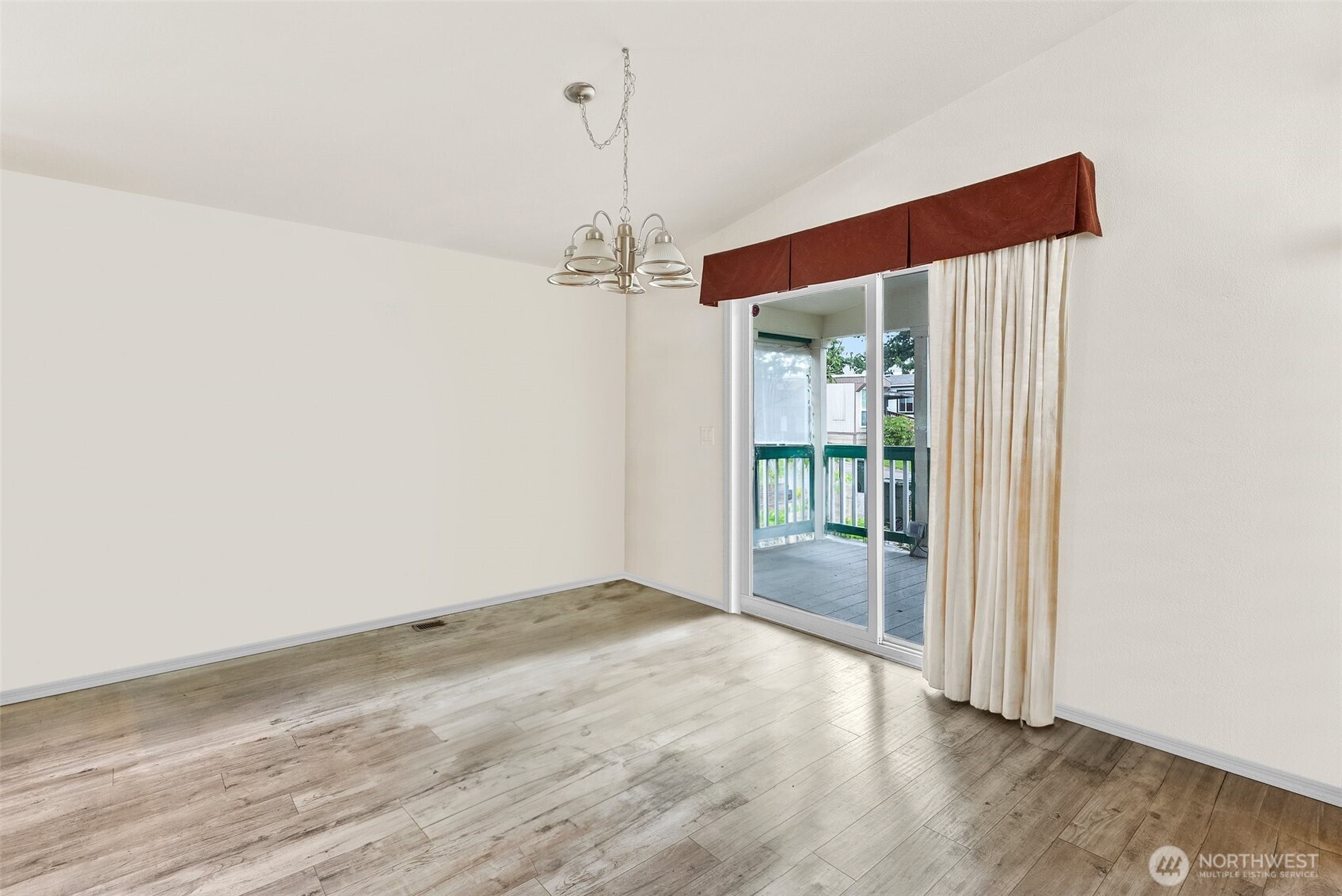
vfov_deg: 81.3
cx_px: 671
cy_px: 448
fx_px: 522
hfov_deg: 104.2
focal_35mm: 14
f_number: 7.1
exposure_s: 1/1.25
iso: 200
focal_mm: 14
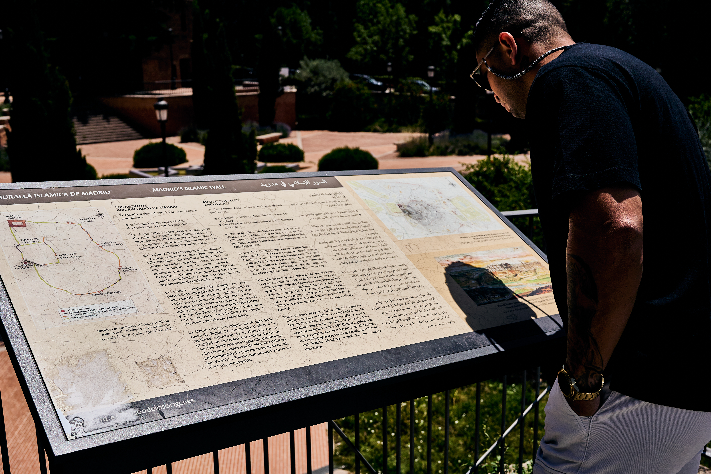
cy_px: 237
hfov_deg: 48.5
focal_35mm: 40
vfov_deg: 33.4
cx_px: 356
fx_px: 790
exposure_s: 1/1600
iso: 100
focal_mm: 40
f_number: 8
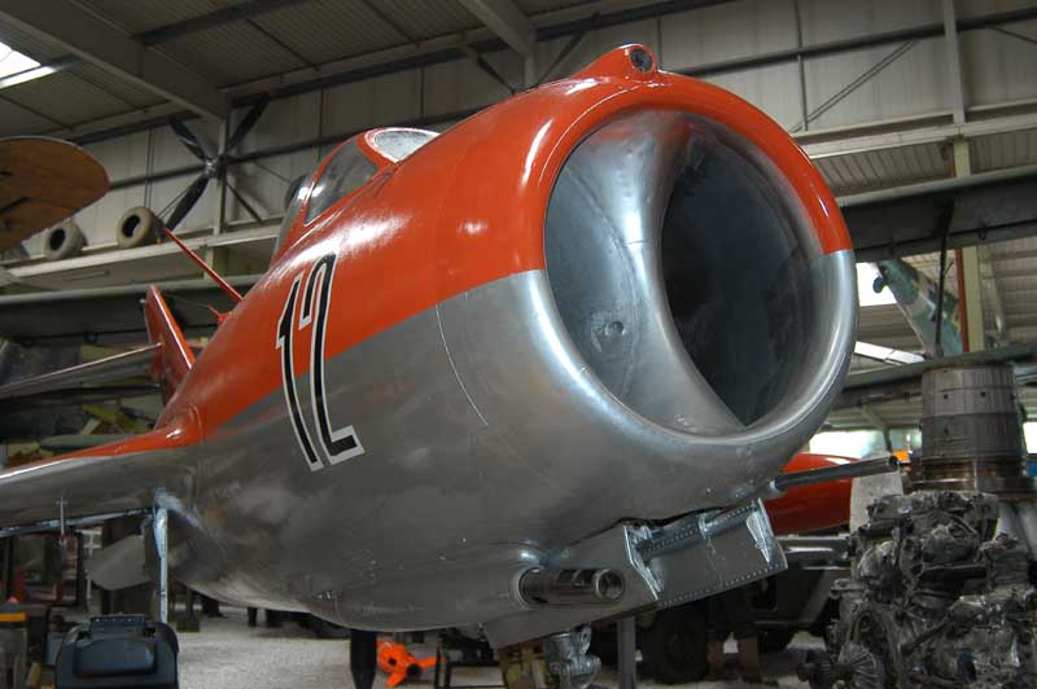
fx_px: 1036
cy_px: 344
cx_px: 518
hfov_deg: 53.2
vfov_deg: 36.8
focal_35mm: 36
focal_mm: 24
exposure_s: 1/60
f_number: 4
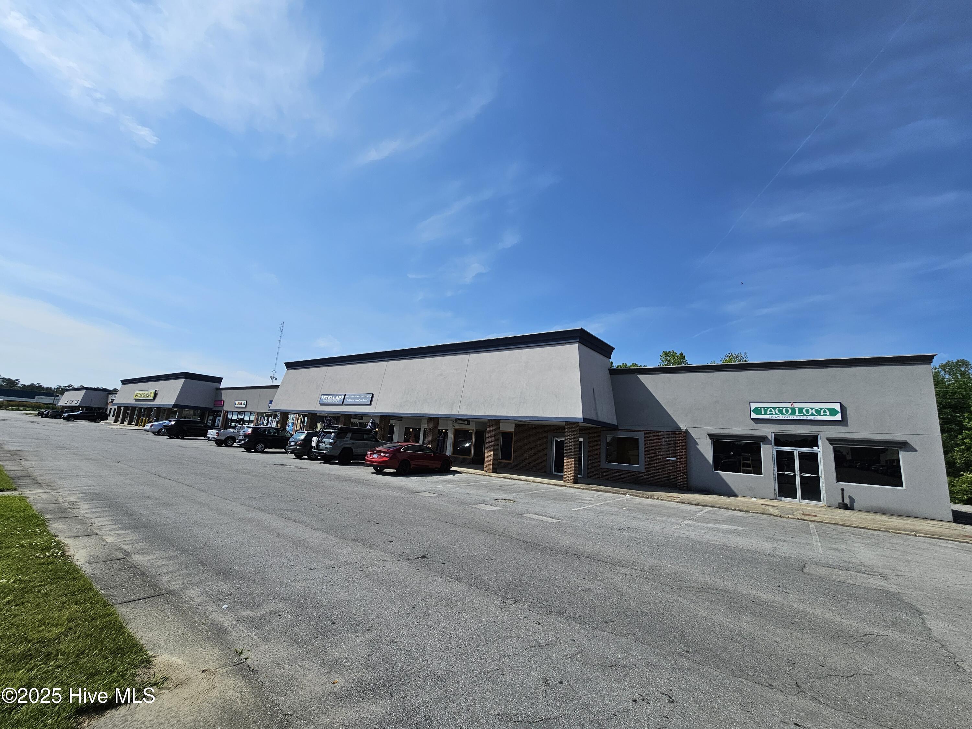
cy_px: 364
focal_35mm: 13
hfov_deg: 106.2
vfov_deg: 89.9
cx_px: 486
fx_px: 365
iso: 50
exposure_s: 1/4469
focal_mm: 2.2
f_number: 2.2
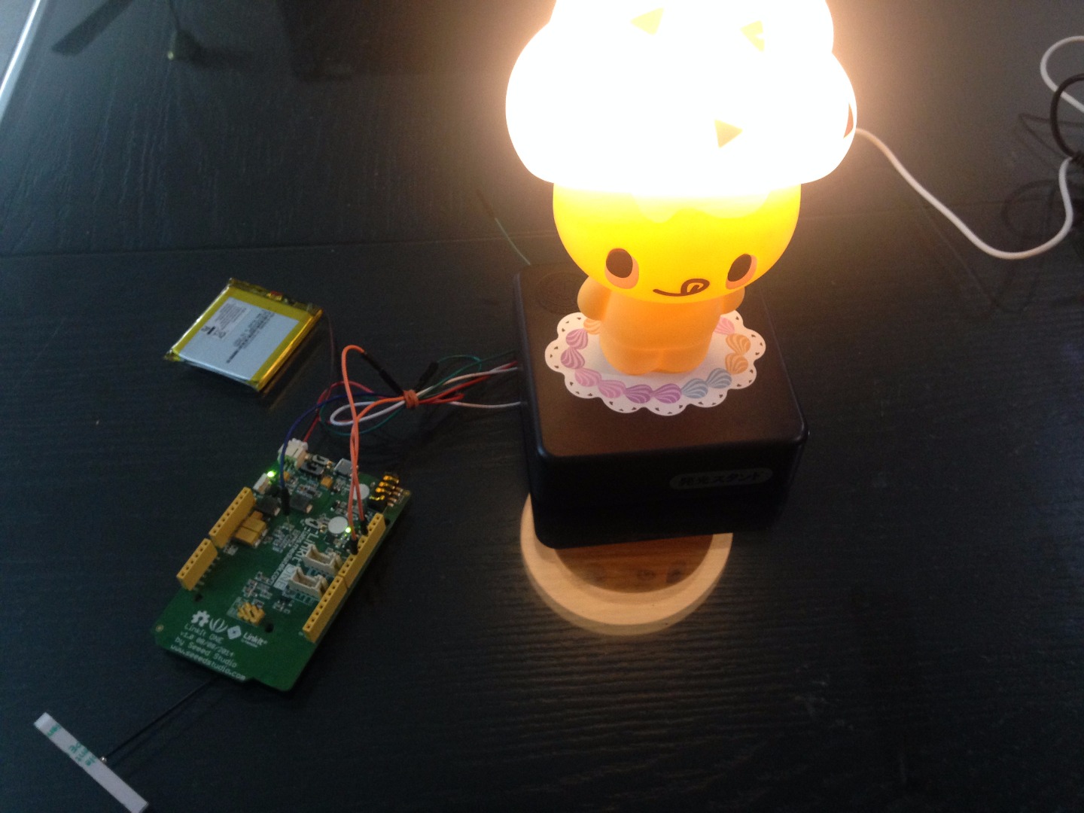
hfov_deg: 55.4
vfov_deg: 42.9
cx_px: 542
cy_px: 406
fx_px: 1033
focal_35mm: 33
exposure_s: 1/20
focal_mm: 4.12
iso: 200
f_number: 2.4
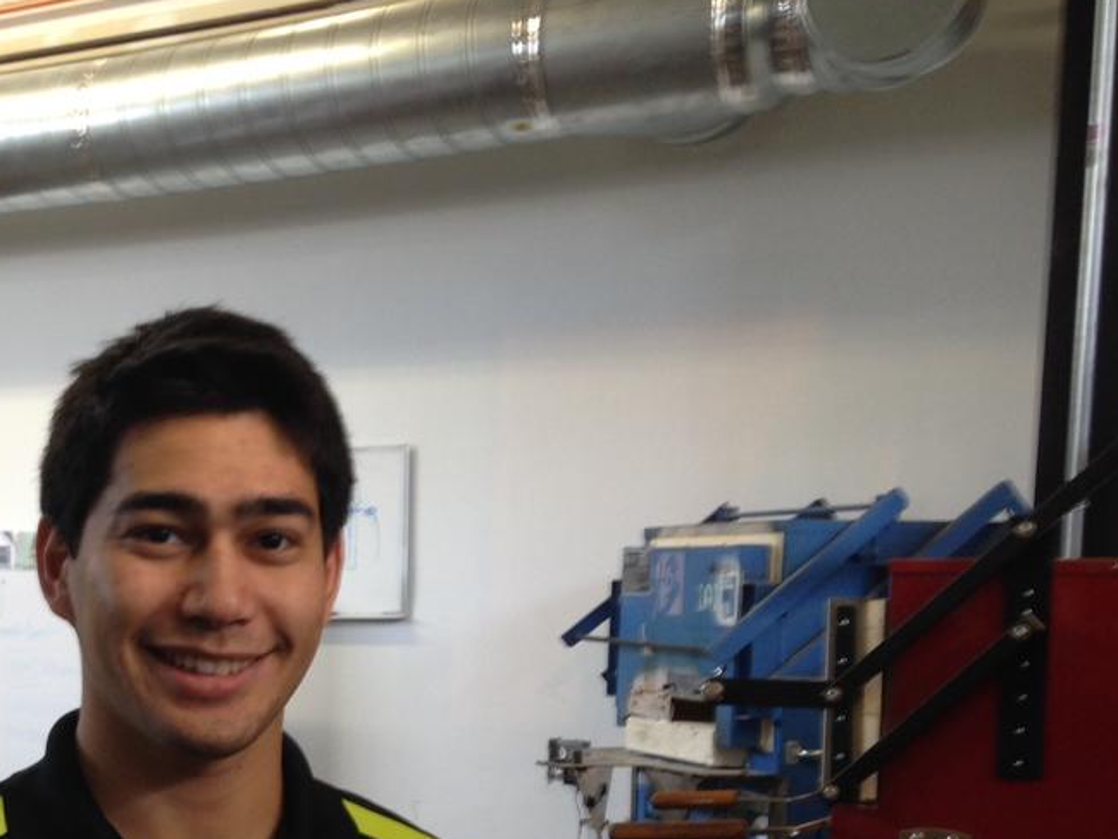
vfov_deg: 23.4
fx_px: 1970
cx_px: 134
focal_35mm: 61
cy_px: 753
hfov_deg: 30.4
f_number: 2.4
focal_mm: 4.12
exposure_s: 1/20
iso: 80
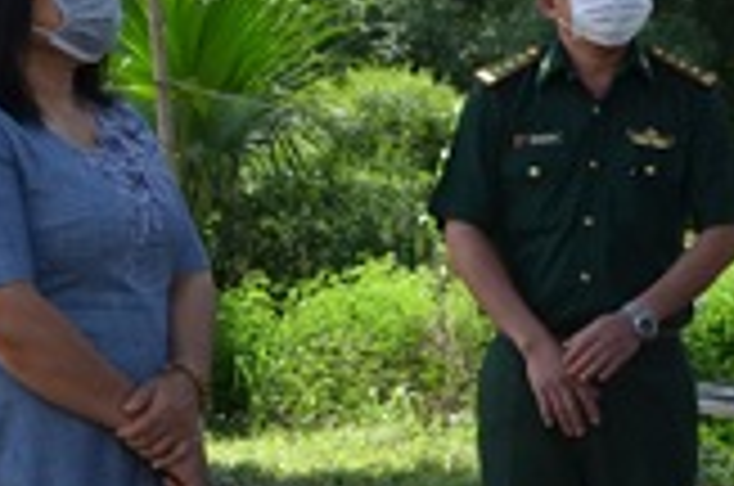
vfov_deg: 11.5
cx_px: 527
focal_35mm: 118
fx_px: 2401
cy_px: 351
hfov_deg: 17.3
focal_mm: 20
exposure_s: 1/250
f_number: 8
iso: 200
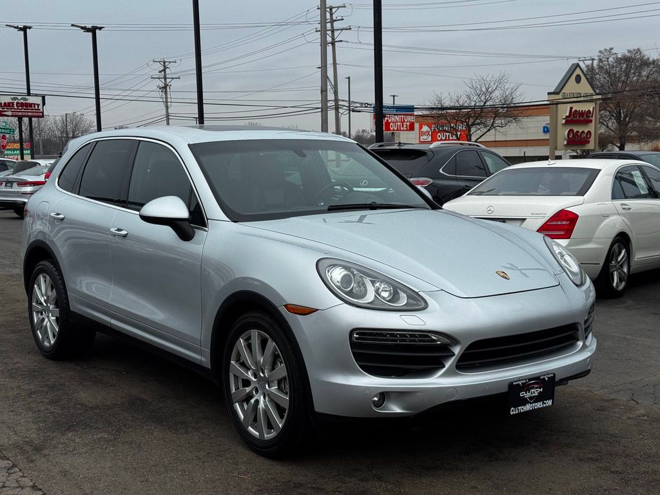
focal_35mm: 48
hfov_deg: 39.7
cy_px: 248
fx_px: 915
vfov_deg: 30.3
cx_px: 330
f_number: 1.78
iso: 64
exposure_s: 1/2513
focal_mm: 6.76
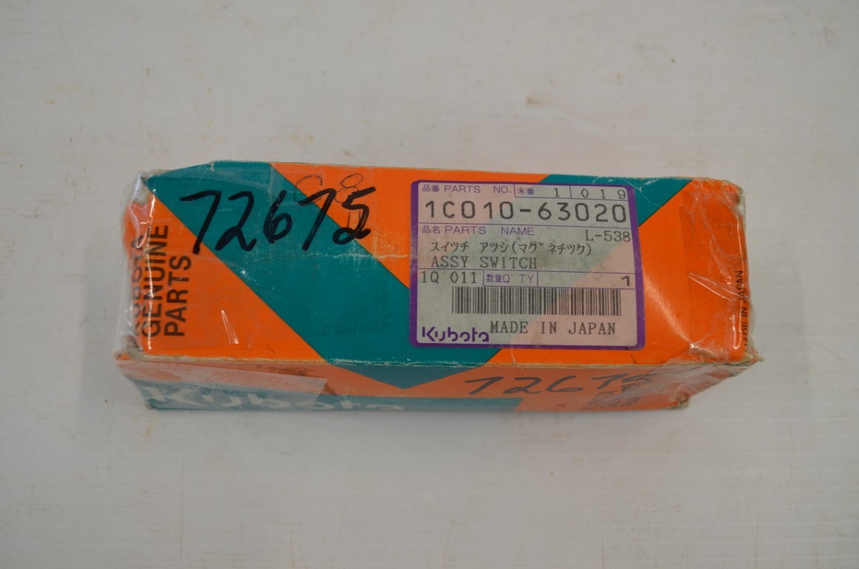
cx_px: 430
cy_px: 284
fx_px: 857
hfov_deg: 53.2
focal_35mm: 36
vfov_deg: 36.7
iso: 400
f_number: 5.6
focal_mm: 24
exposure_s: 1/100
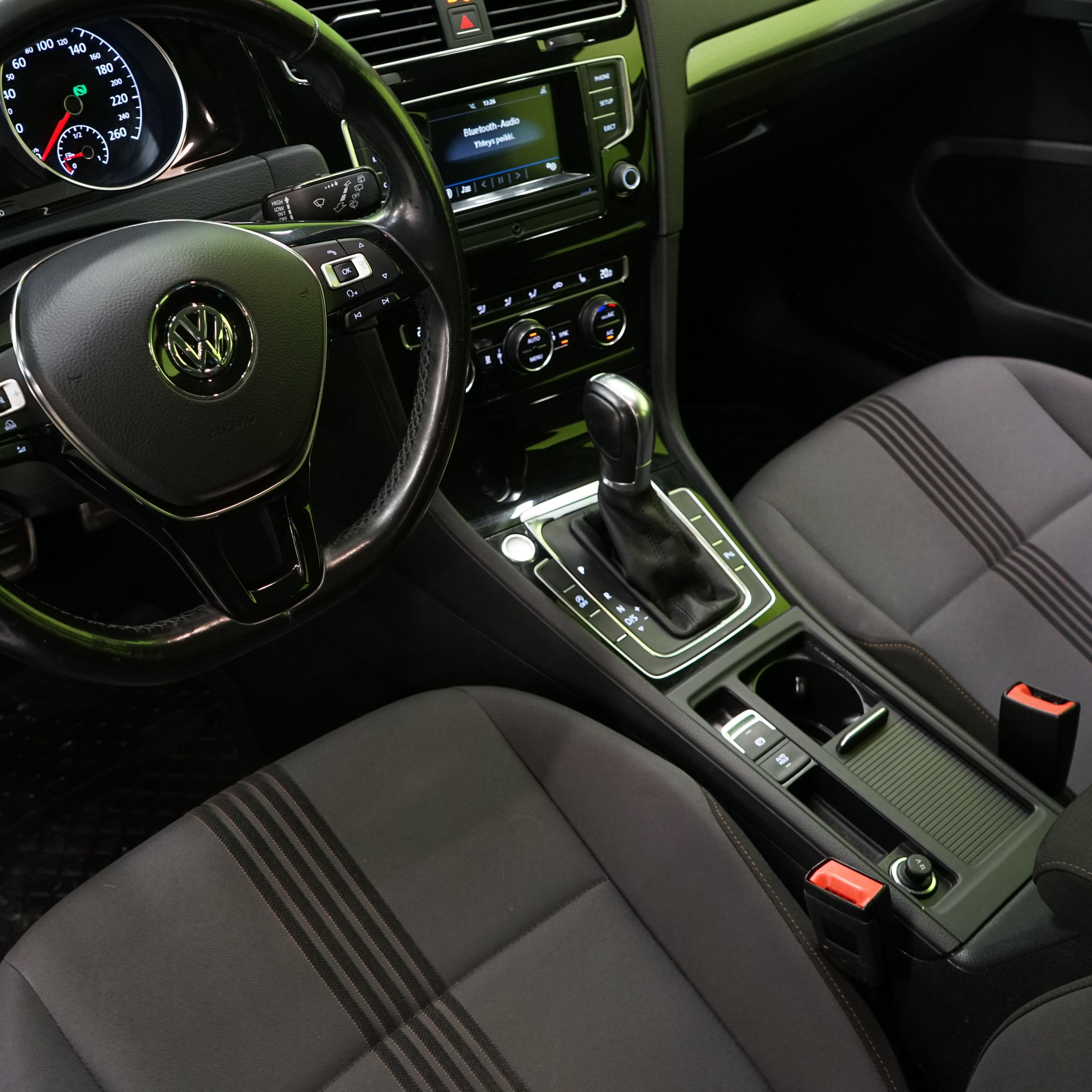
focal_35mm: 40
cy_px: 540
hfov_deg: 41.7
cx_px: 460
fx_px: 1428
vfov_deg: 41.9
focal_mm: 31
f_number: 5.6
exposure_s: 1/20
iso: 2000
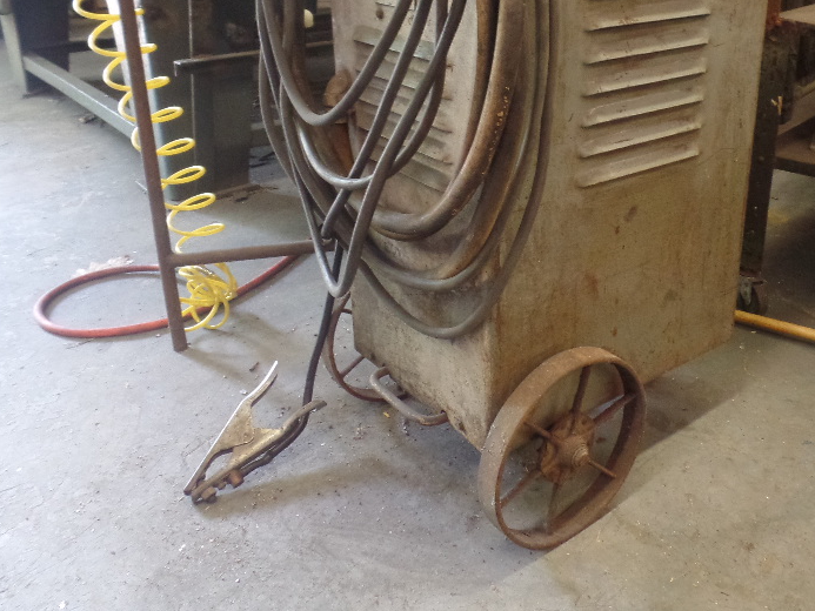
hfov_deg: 53.2
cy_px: 193
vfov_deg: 41.2
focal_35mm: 34
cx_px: 523
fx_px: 801
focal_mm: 4.1
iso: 400
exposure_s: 1/15
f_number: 2.8
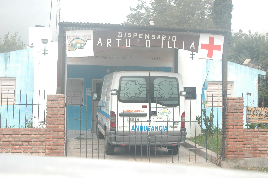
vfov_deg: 25.7
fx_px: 390
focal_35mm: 52
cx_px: 134
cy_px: 89
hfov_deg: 37.9
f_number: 9
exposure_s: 1/250
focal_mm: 35
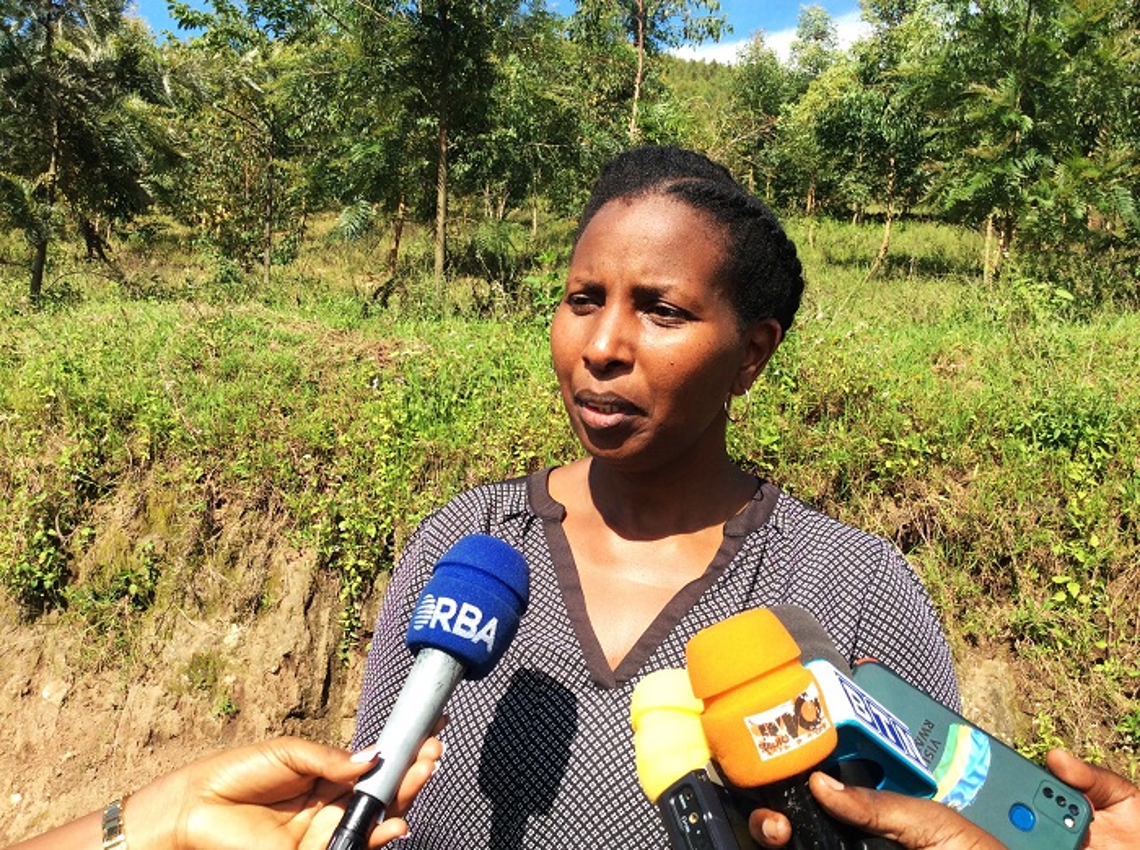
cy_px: 425
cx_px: 570
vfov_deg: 44.0
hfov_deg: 56.9
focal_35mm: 32
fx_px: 1052
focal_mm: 3.3
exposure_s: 1/841
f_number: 2.4
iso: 32
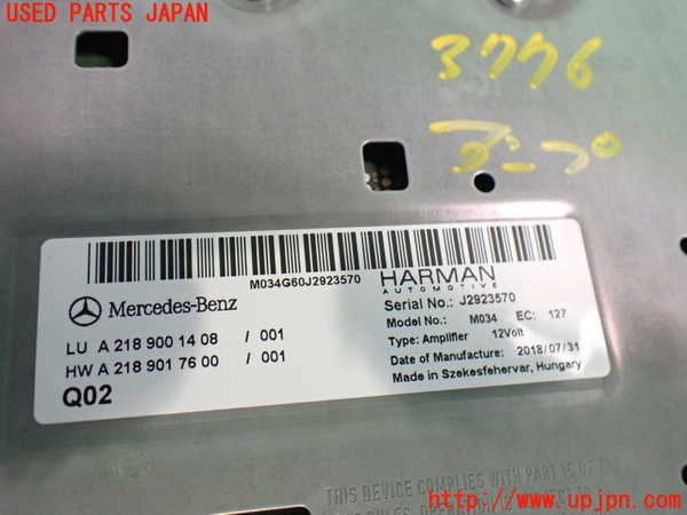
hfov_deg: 60.0
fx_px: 595
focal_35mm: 30
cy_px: 258
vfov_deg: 46.8
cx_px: 344
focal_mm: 5.4
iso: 800
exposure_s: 1/100
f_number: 2.3
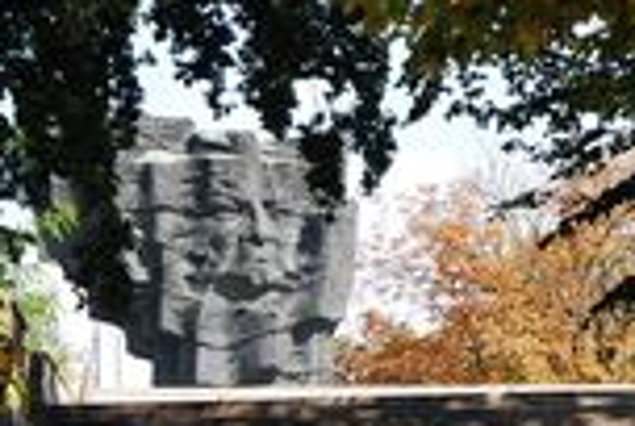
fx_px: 6750
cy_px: 251
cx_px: 278
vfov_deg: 3.6
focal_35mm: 382
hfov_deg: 5.4
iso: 100
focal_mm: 65
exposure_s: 1/200
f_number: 4.5
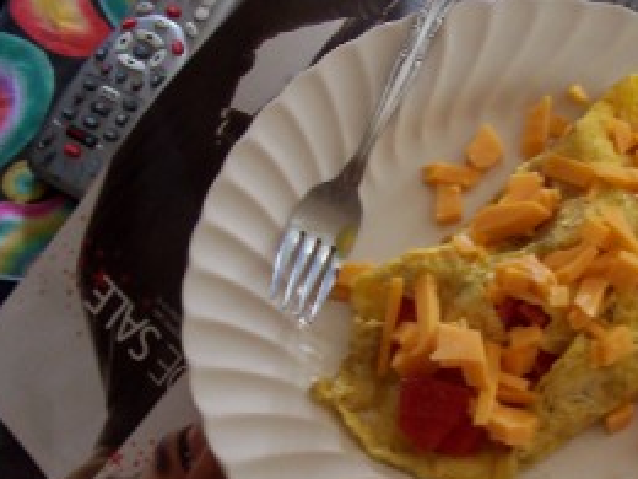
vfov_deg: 25.5
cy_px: 327
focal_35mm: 57
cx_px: 476
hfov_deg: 33.1
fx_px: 1051
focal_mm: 5.6
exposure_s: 1/15
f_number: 2.8
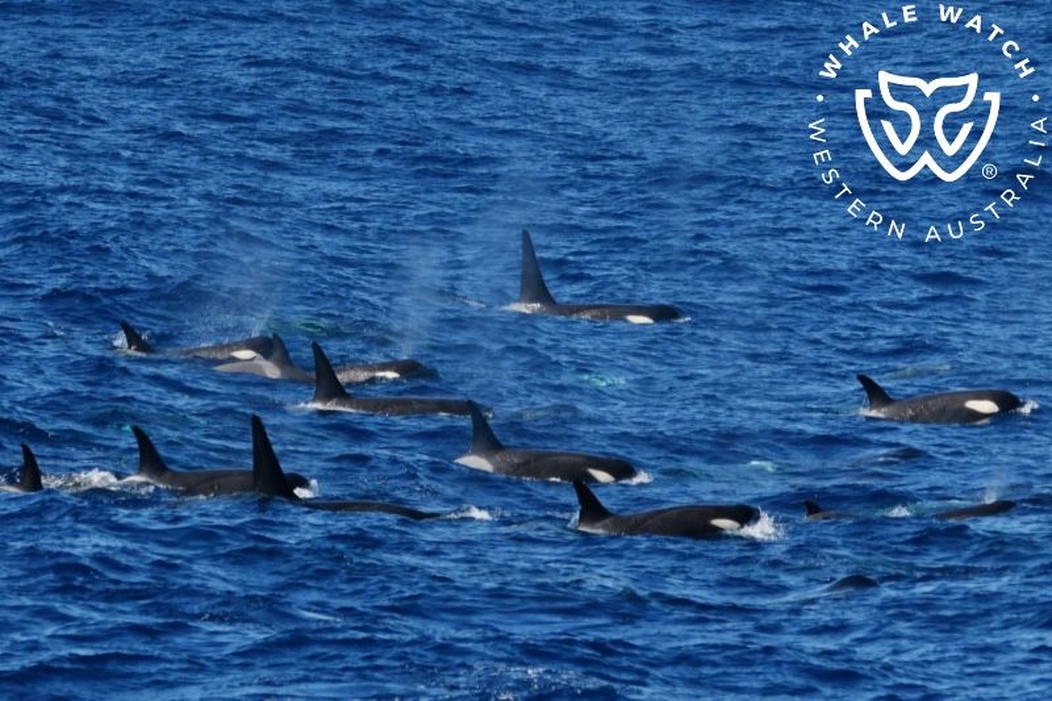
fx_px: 5405
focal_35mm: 185
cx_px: 526
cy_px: 350
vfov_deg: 7.4
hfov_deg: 11.1
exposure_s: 1/8000
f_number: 5.6
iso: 640
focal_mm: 185
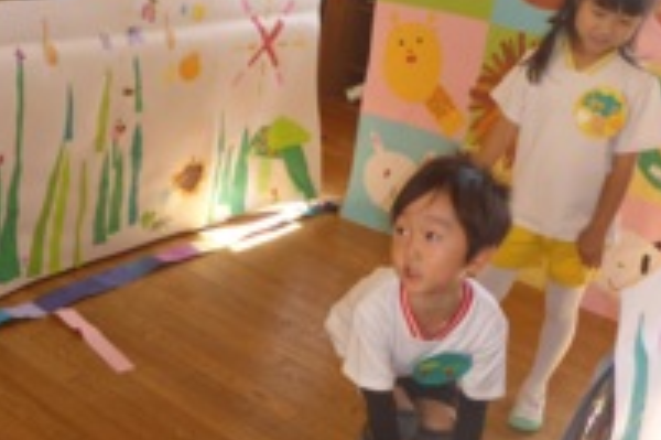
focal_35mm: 51
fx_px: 936
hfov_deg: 38.8
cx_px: 271
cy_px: 192
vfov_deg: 26.4
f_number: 3.3
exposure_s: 1/60
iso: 125
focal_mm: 4.9
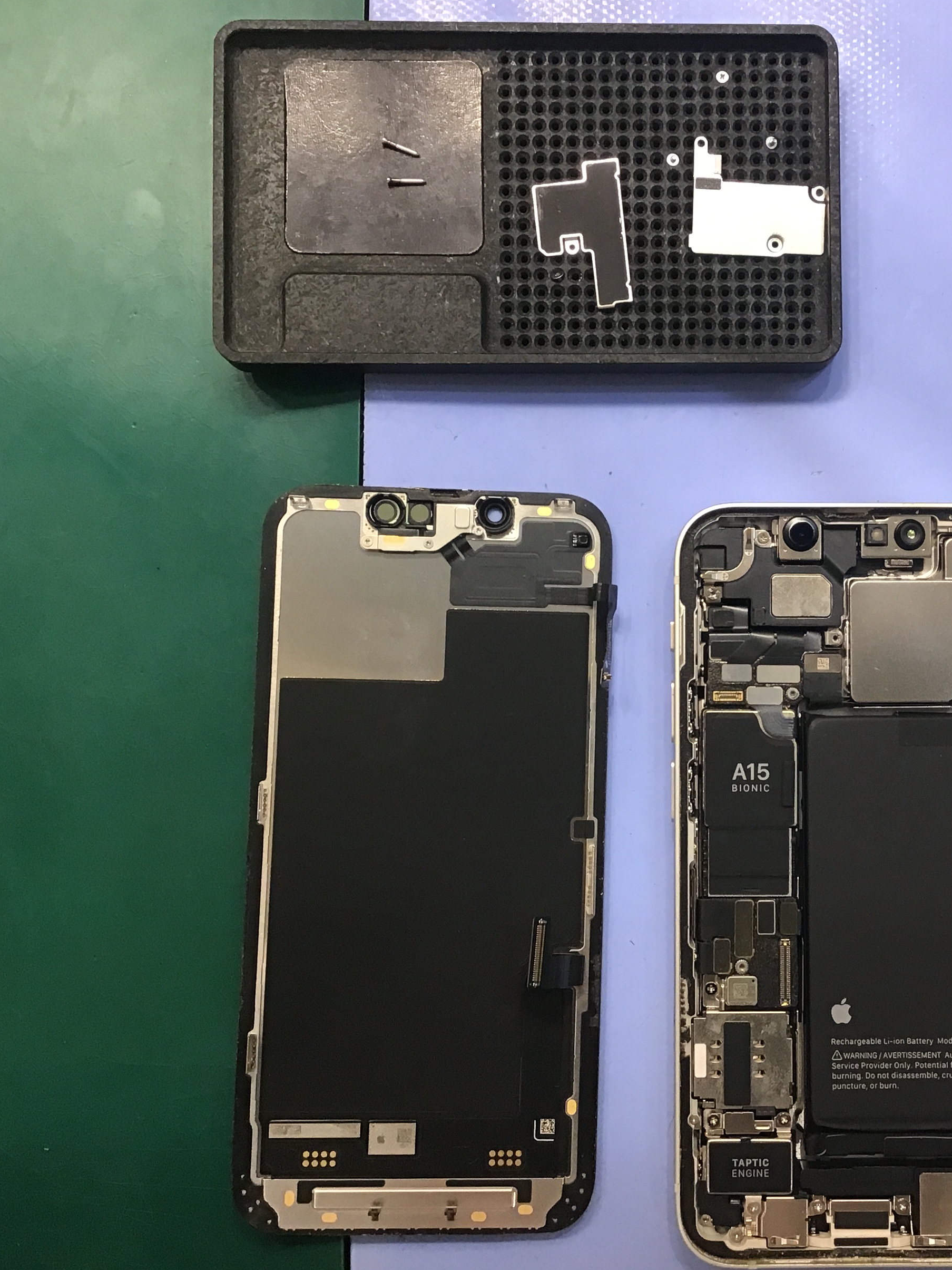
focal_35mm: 42
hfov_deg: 33.8
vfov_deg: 44.8
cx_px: 681
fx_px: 1540
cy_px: 626
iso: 40
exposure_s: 1/30
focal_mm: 3.3
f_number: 2.4
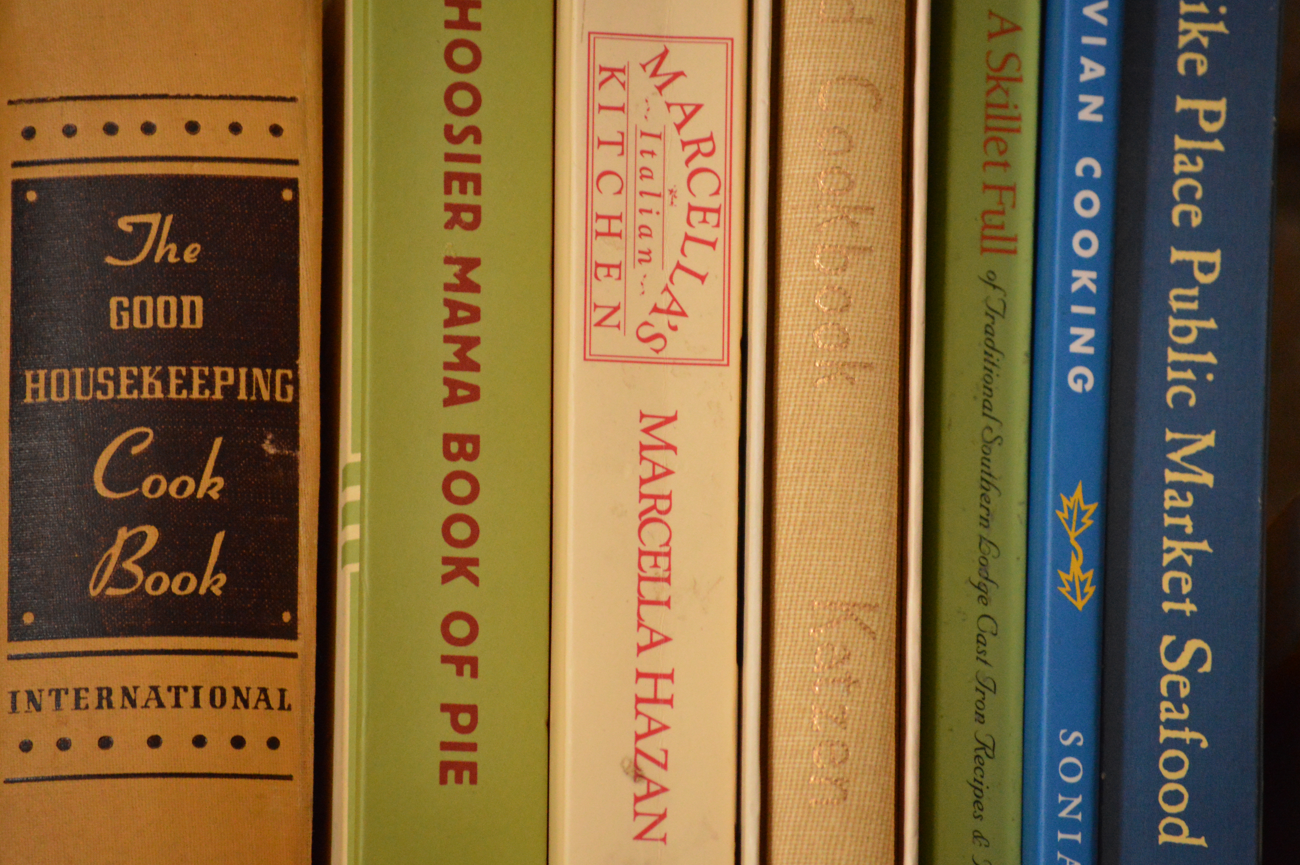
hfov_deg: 9.6
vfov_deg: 6.4
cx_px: 683
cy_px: 423
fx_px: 7740
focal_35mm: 215
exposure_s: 1/80
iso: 3200
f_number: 5
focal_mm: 135
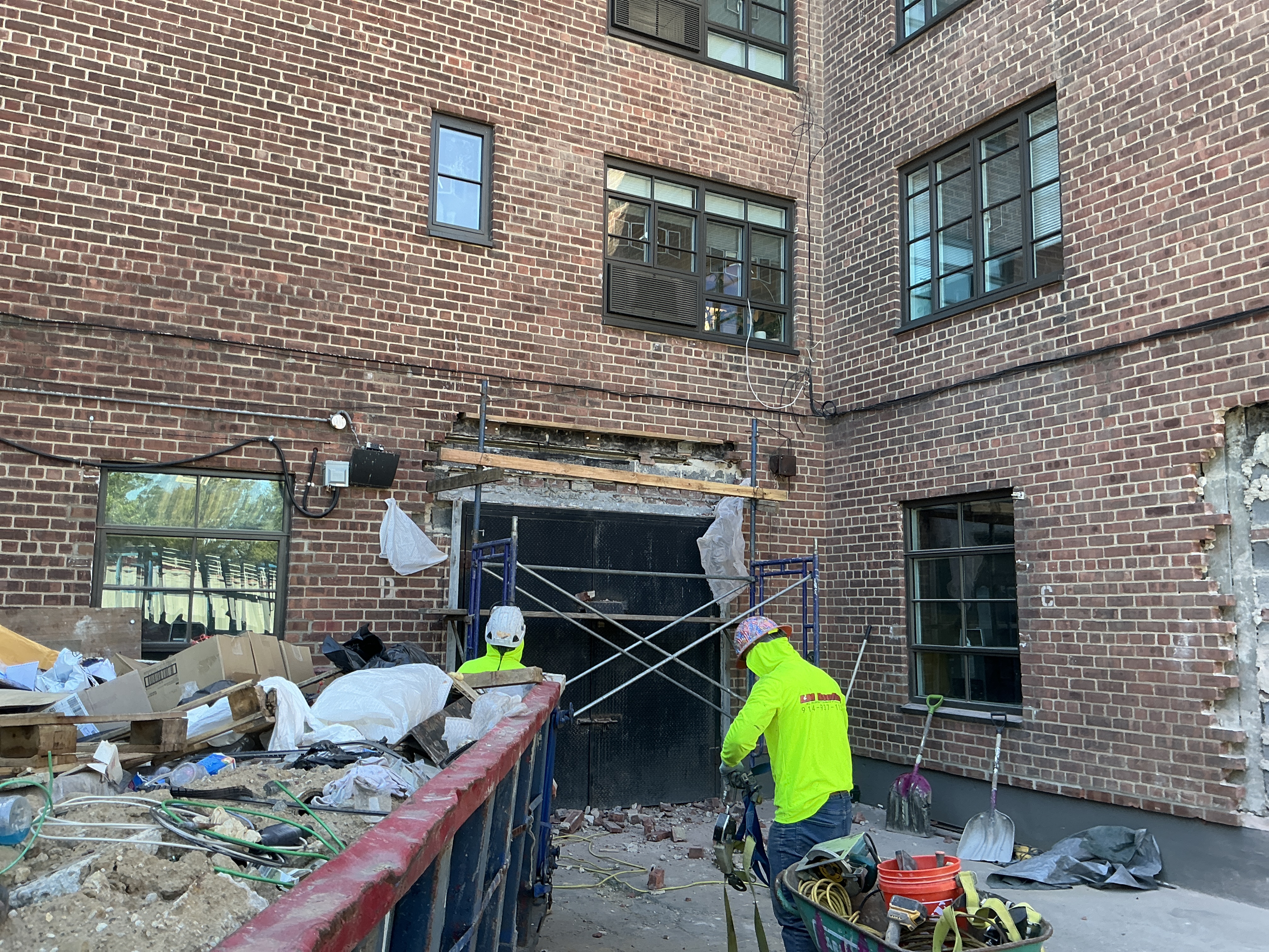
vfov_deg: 49.7
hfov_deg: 63.4
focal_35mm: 28
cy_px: 476
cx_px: 634
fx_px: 1026
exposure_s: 1/122
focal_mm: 3
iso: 25
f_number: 1.8
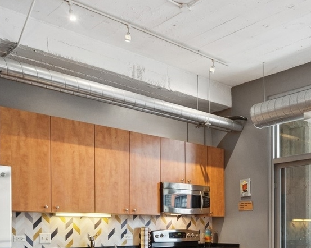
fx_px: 405
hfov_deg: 37.4
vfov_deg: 32.2
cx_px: 314
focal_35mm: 44
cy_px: 229
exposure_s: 1/15
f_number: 8
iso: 400
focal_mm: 16
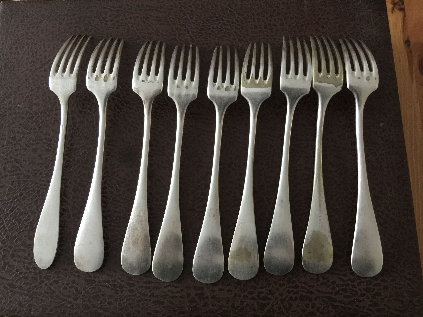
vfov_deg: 48.2
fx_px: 354
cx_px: 212
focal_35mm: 29
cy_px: 158
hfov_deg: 61.7
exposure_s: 1/17
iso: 160
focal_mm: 4.15
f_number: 2.2
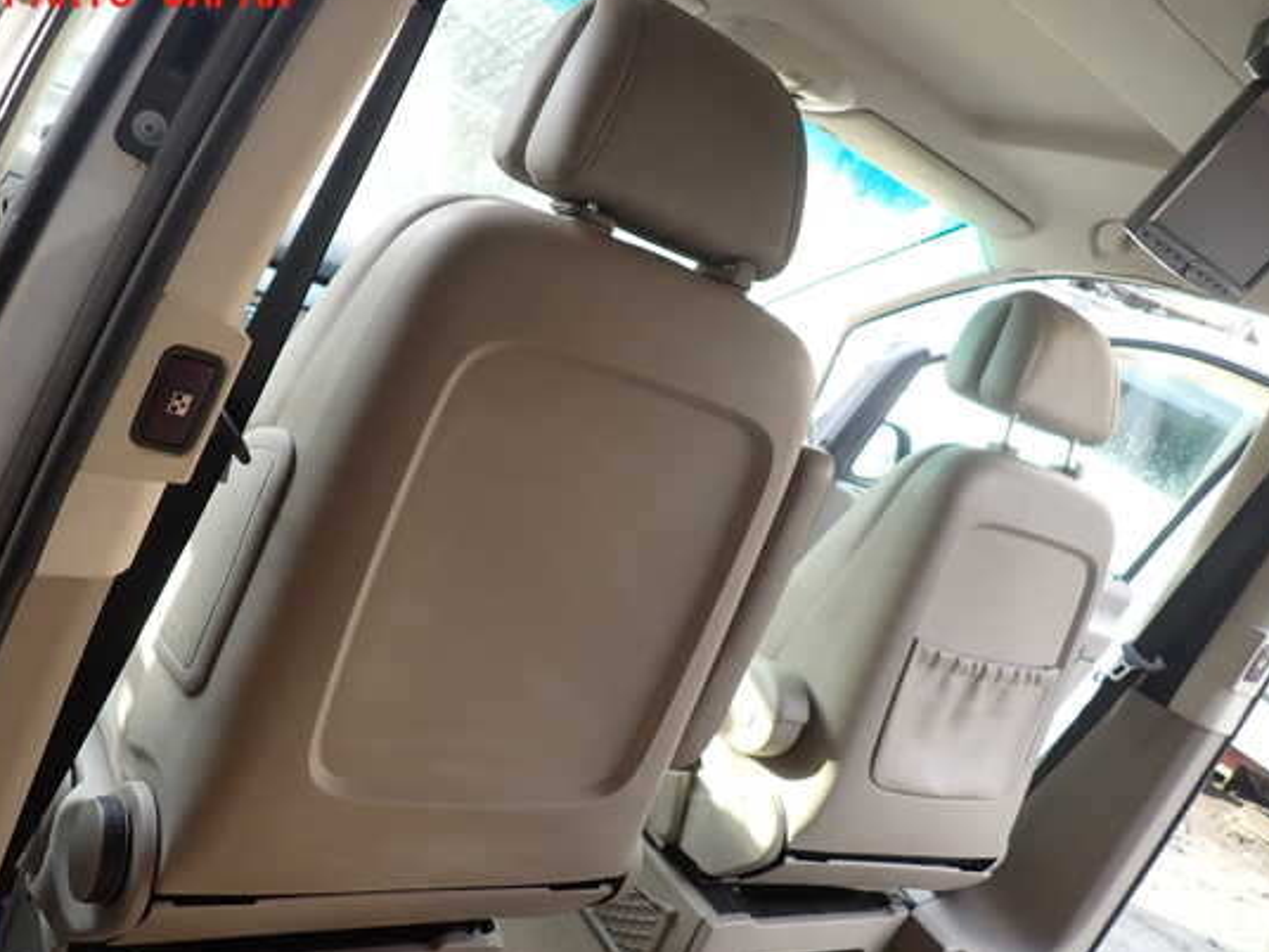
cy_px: 495
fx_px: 1026
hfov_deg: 63.3
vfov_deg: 49.7
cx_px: 571
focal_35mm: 28
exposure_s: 1/80
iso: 100
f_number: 2
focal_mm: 4.5
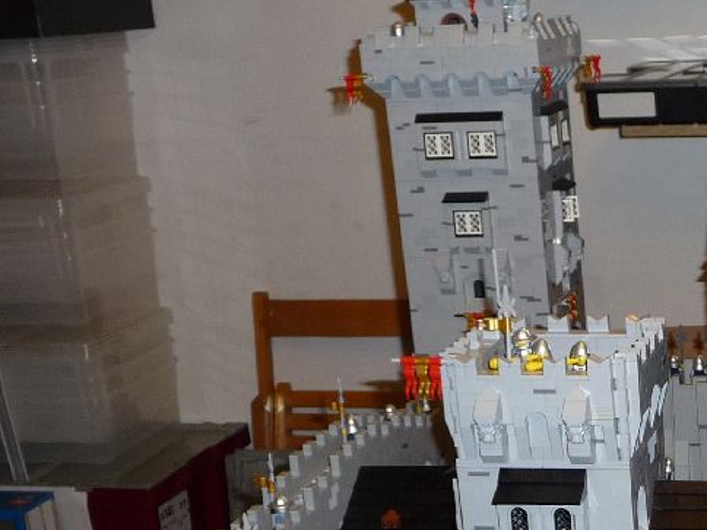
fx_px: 1511
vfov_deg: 19.3
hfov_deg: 24.6
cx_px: 777
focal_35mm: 74
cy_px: 529
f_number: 3.3
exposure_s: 1/30
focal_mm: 4.7
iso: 100
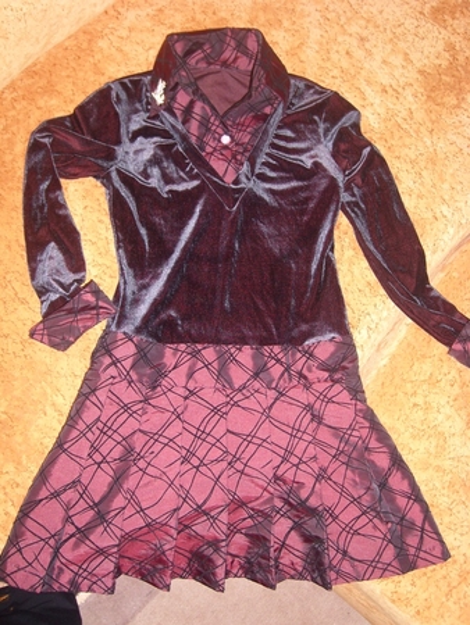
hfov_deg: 40.7
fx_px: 633
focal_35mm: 35
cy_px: 312
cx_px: 235
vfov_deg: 52.6
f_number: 2.8
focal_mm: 5.8
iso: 50
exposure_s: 1/30
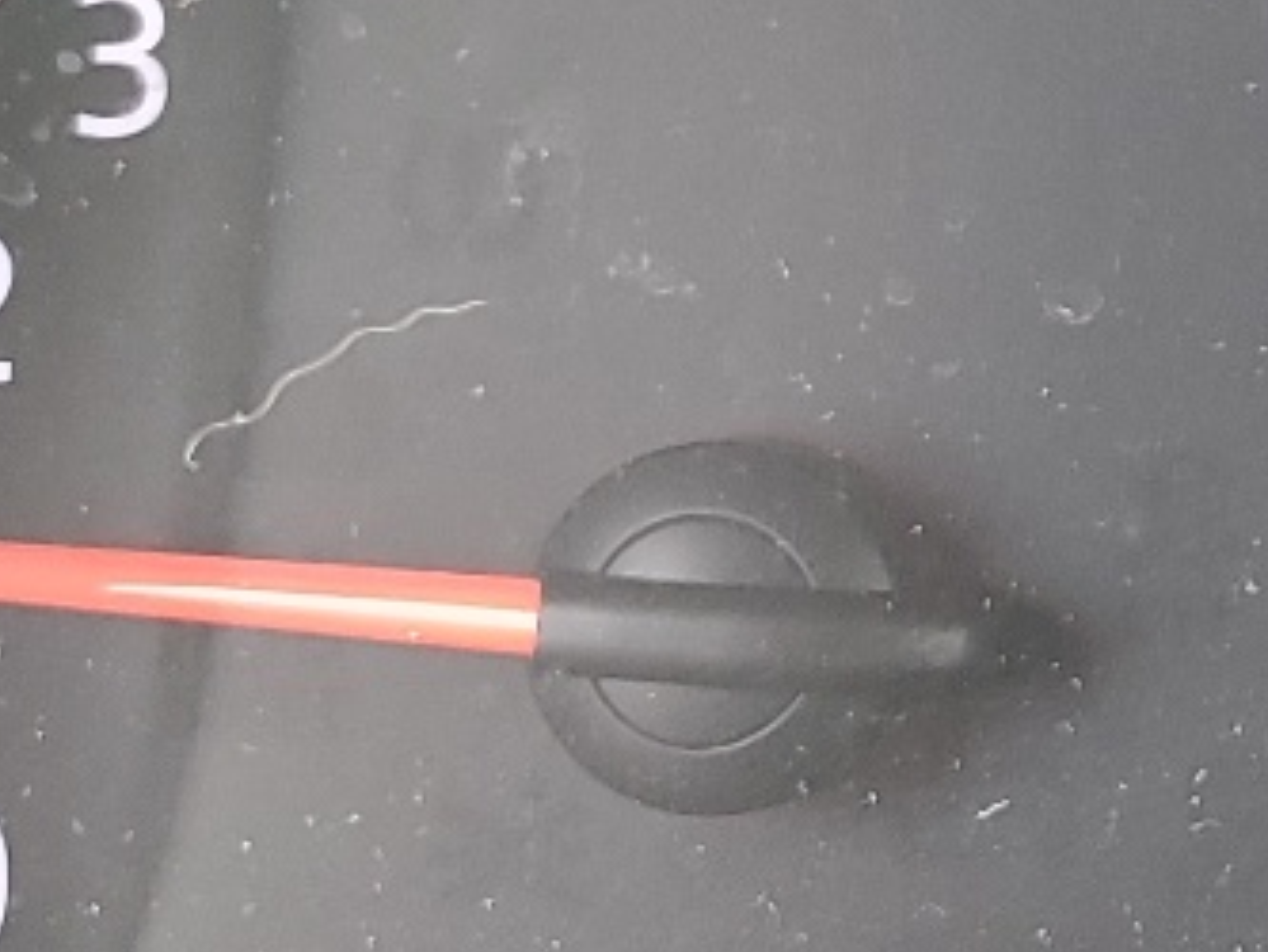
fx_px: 4580
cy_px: 50
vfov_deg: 11.8
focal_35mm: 125
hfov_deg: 14.1
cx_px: 2254
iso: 58
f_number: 1.5
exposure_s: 1/60.2
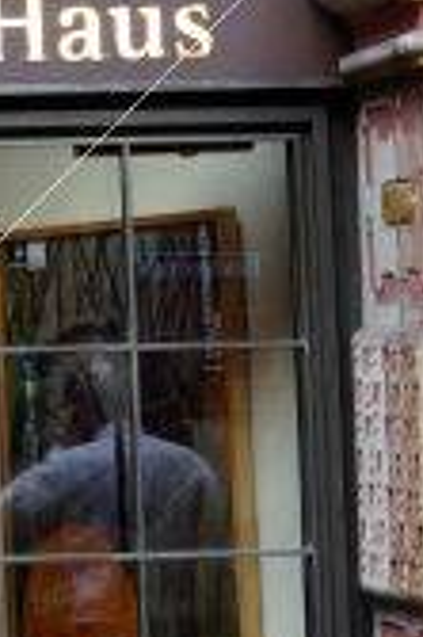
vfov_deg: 9.3
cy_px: -122
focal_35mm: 218
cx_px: -469
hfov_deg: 6.1
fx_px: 3850
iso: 200
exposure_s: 1/15
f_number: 8
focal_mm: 19.1
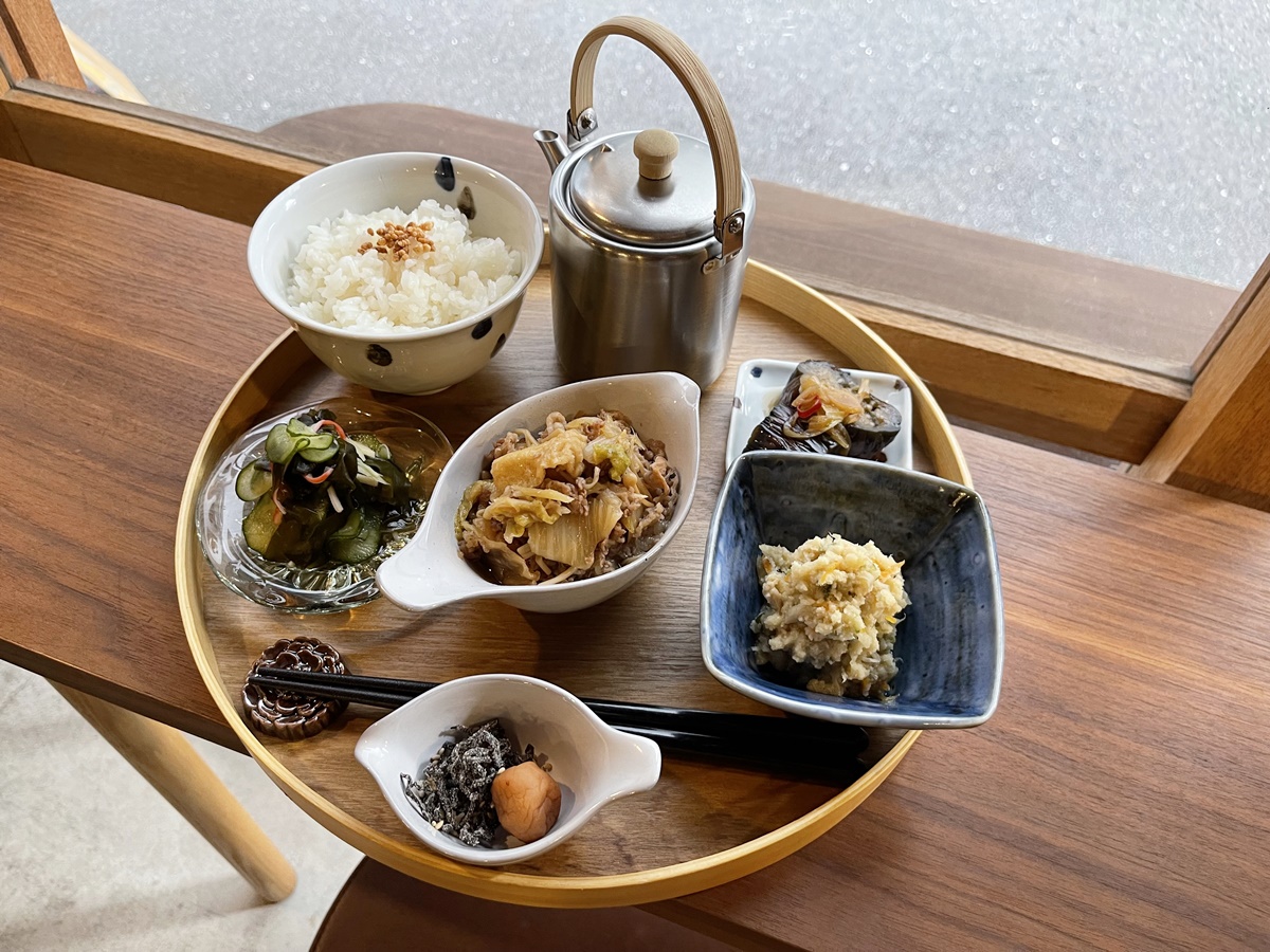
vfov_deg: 53.1
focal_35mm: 26
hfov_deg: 67.3
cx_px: 635
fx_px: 954
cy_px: 476
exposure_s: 1/60
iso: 160
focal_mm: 5.1
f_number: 1.6
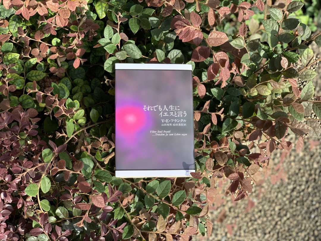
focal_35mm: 52
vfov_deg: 28.0
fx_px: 482
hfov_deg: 36.8
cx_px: 160
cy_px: 120
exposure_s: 1/274
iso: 16
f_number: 2.4
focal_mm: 6
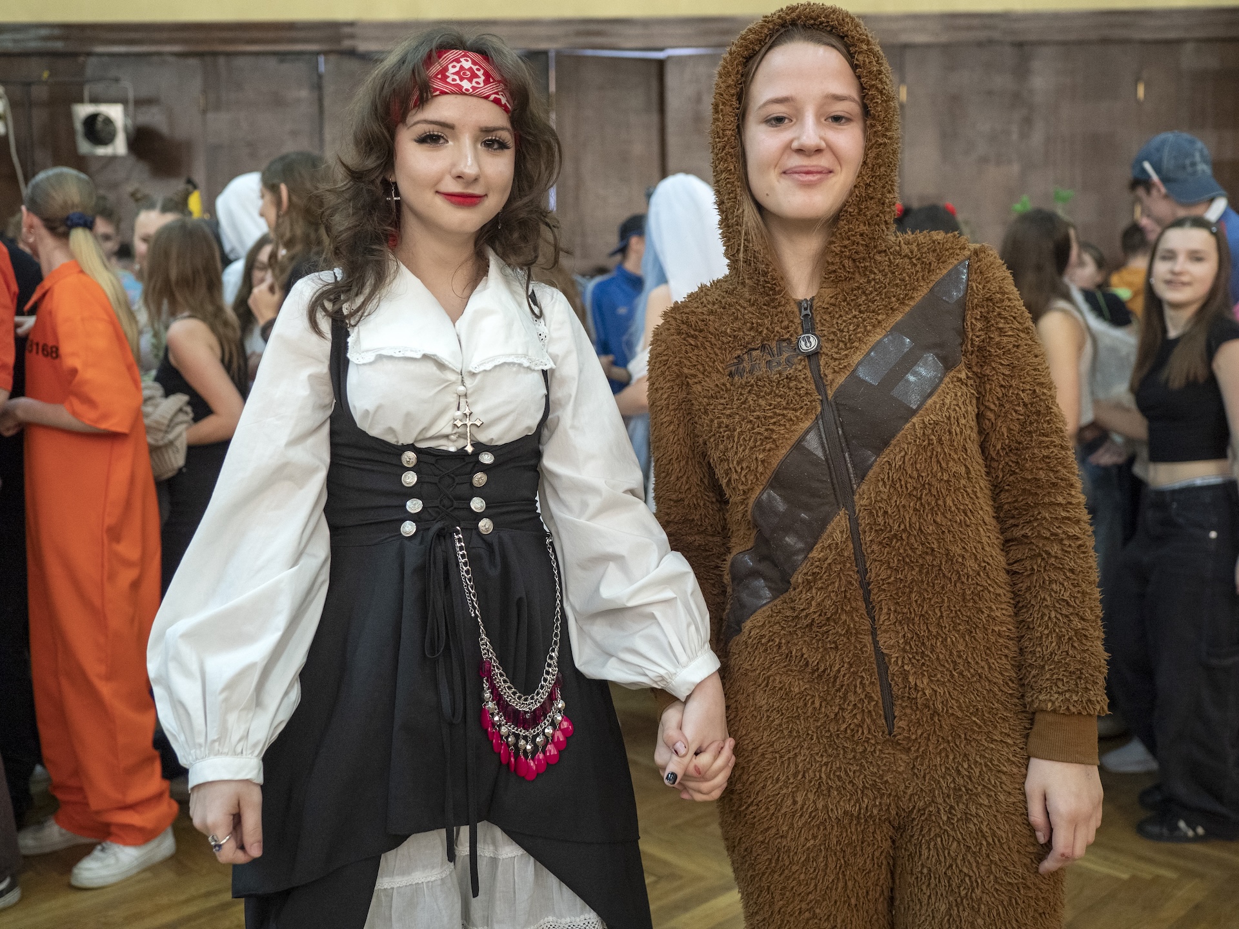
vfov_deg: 41.8
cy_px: 464
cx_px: 620
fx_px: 1217
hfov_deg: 54.0
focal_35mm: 34
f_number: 1.8
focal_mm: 17
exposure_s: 1/200
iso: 1600
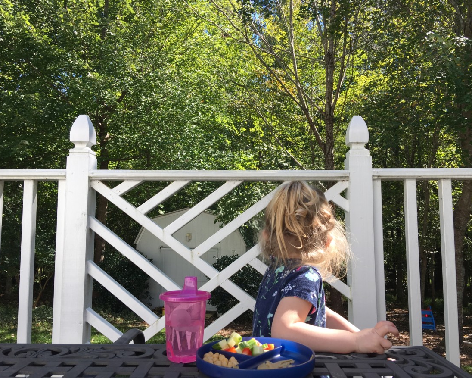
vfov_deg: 47.1
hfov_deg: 57.1
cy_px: 193
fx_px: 433
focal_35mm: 31
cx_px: 247
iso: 25
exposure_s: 1/343
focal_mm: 4.15
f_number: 2.2
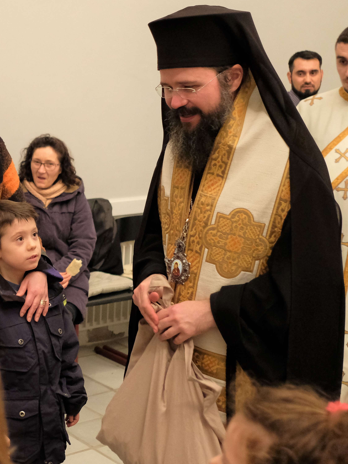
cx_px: -13
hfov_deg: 21.1
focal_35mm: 67
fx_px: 898
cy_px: 247
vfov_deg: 29.0
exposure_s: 1/60
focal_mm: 23
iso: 2500
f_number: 2
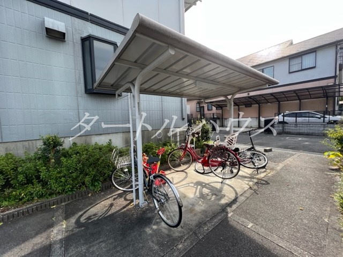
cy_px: 128
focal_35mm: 13
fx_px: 129
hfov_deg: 106.2
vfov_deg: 89.9
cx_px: 172
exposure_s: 1/401
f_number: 1.8
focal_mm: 1.57
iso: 32
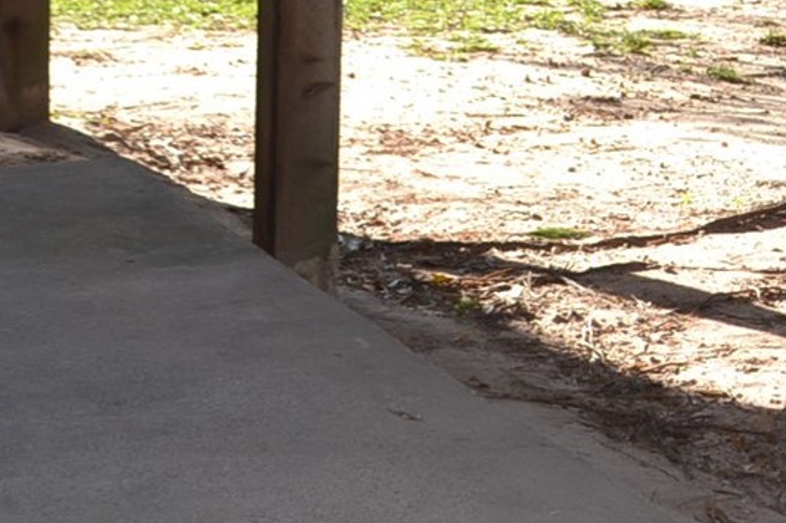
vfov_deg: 12.1
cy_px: -146
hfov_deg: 17.4
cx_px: 1028
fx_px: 2401
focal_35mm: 110
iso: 100
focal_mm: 18
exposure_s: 1/200
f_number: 3.5
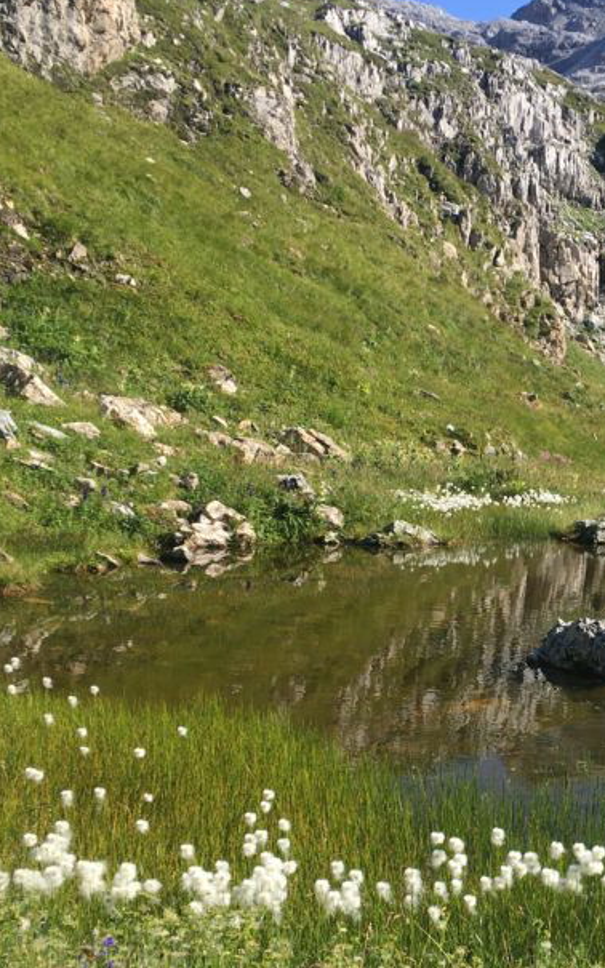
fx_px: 1372
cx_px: 600
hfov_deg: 23.8
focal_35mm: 52
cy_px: 546
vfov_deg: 38.8
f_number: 2.2
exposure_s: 1/855
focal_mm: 4.15
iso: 25
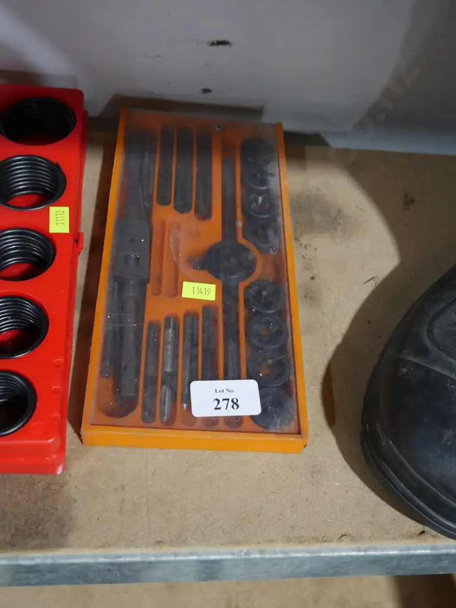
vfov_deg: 51.3
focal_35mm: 36
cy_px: 304
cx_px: 228
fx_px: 632
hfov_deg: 39.7
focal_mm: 18
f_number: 4
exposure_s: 1/60
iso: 1250
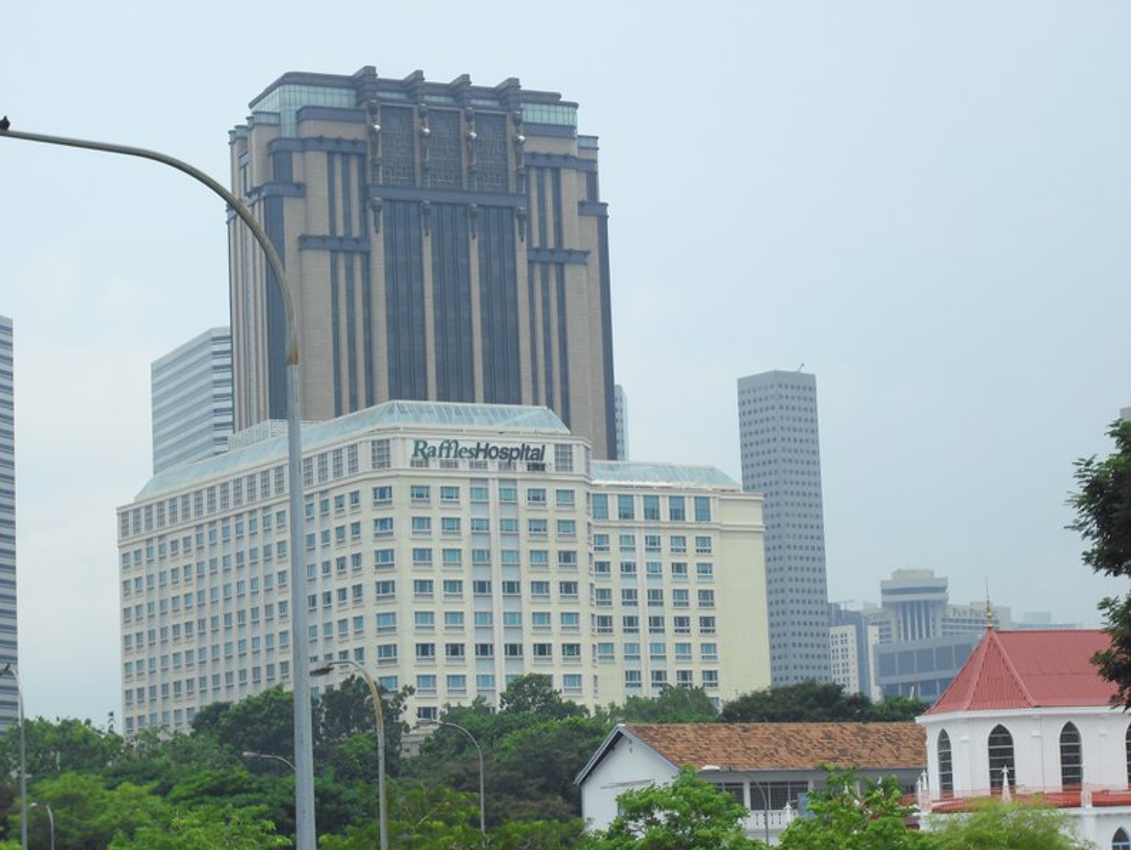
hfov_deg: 20.9
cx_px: 566
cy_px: 422
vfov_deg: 15.7
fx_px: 3073
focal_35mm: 94
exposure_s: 1/800
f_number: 4.7
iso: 100
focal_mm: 15.3
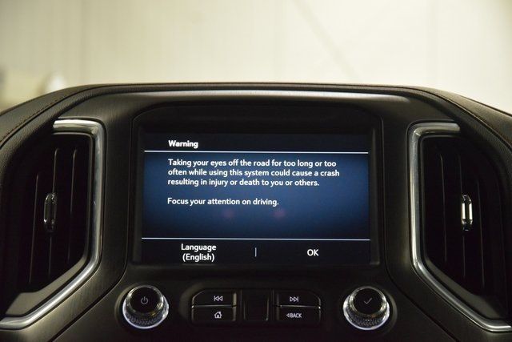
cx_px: 256
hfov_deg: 19.5
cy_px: 171
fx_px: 1494
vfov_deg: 13.0
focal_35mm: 105
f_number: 4.5
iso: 3600
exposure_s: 1/125
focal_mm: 70
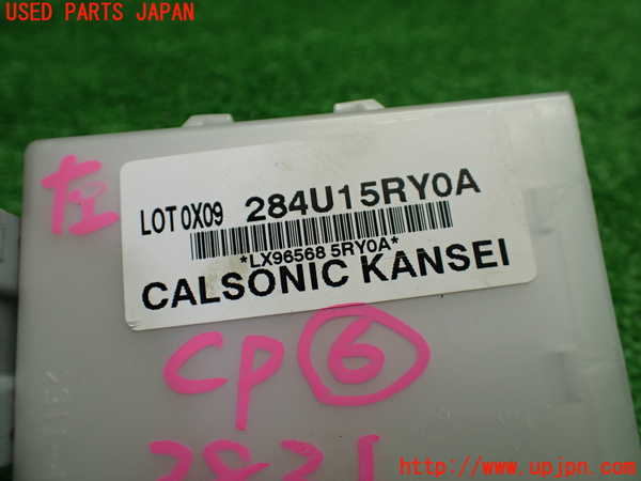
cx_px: 320
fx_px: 556
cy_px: 240
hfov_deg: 60.0
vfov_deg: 46.8
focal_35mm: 30
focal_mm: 5.4
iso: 250
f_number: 2.3
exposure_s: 1/125
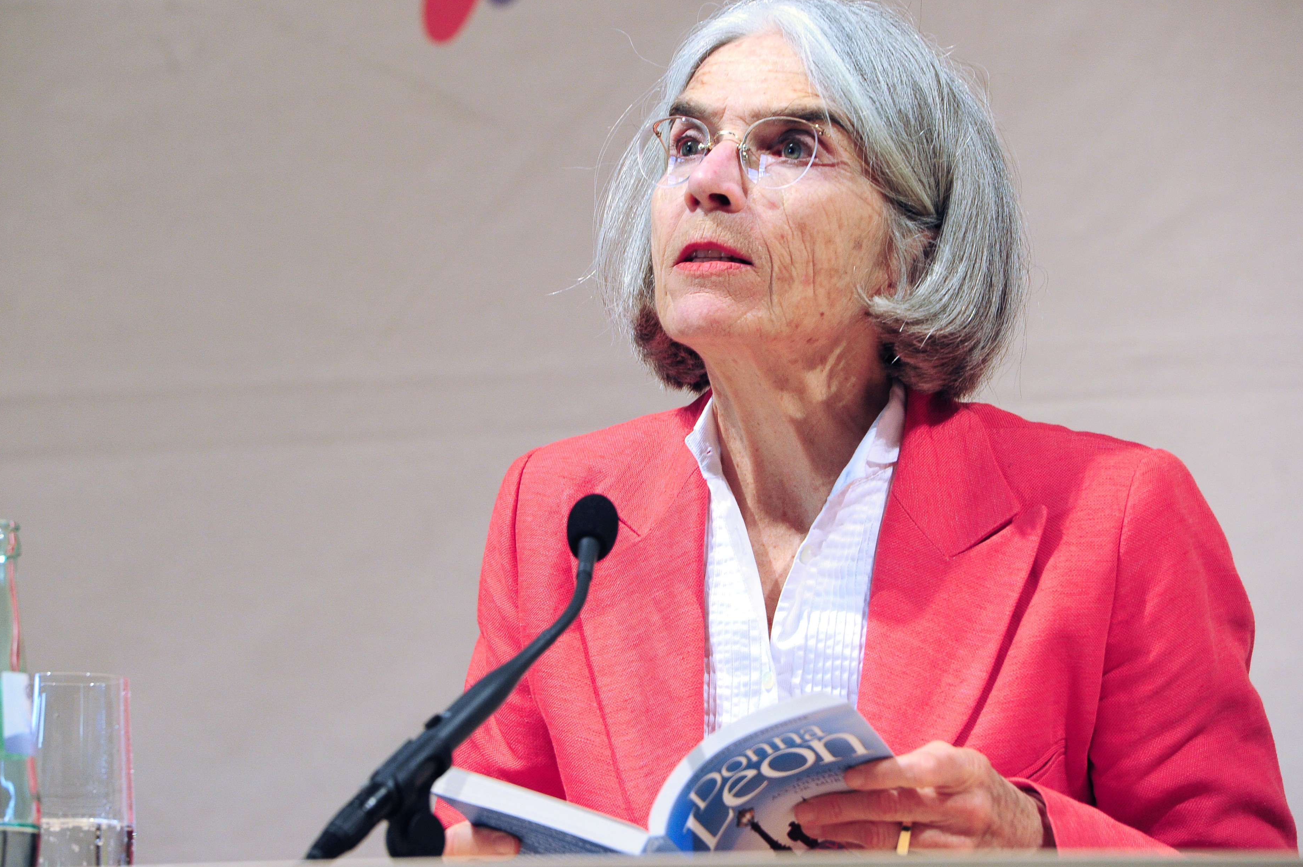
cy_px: 372
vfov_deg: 6.0
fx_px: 8320
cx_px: 610
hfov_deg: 9.0
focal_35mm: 230
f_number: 6.3
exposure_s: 1/125
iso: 1600
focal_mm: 200
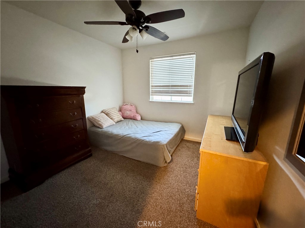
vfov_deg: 85.7
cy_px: 114
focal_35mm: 14
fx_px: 123
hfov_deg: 102.1
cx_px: 152
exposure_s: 1/40
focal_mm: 2.22
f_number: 2.2
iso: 1000
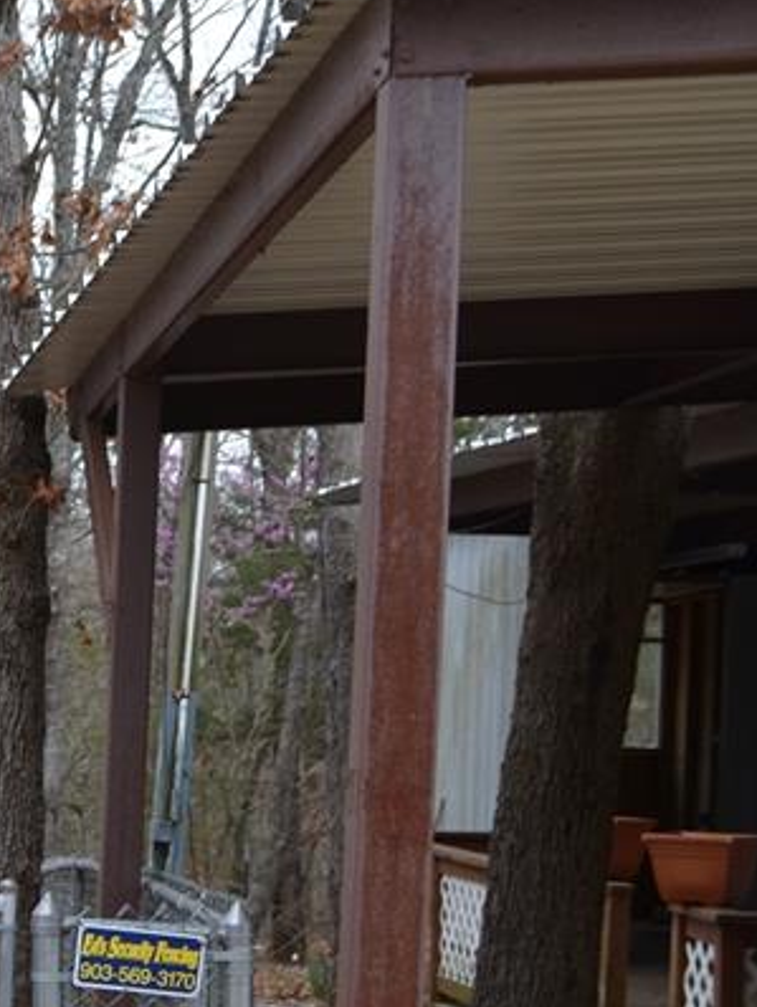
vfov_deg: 21.8
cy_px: 782
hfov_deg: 14.9
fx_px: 2592
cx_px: -516
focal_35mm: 89
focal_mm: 24
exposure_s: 1/160
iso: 100
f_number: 6.3
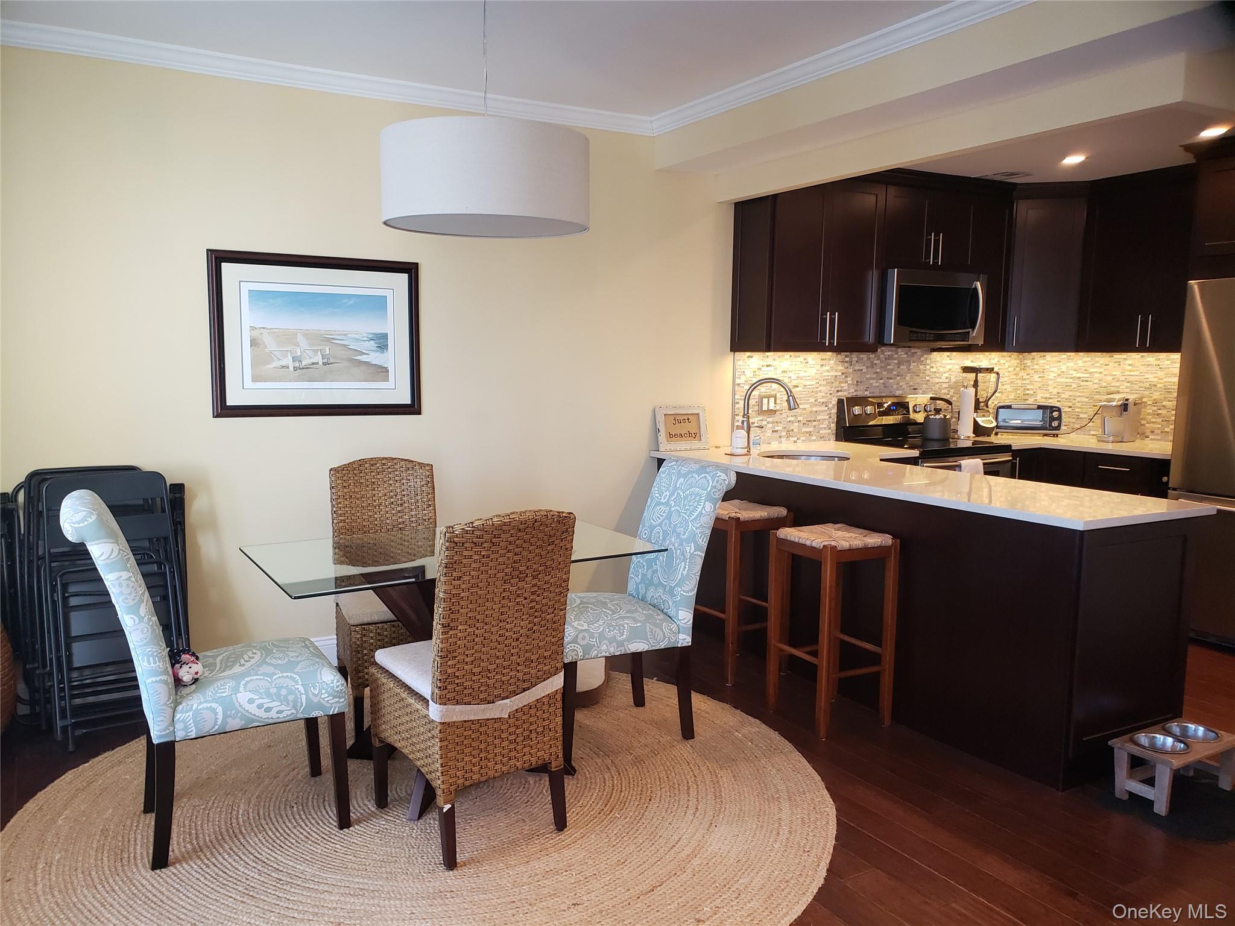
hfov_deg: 67.3
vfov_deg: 53.1
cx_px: 618
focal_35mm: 26
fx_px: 928
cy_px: 463
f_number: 2.4
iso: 320
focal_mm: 4.3
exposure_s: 1/60
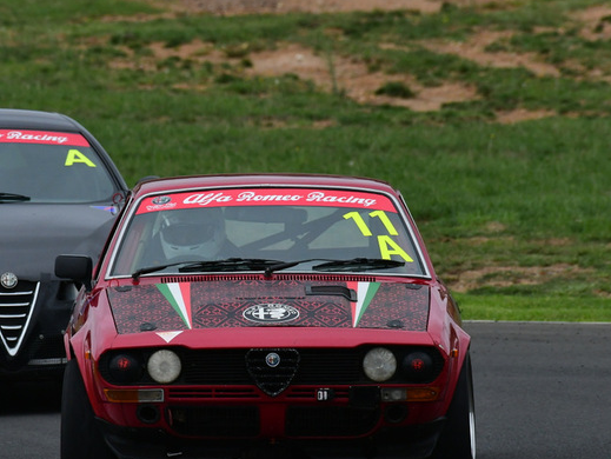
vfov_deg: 1.3
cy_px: 262
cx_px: 245
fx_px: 19624
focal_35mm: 1111
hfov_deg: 1.8
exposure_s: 1/640
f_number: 11
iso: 1000
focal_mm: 500
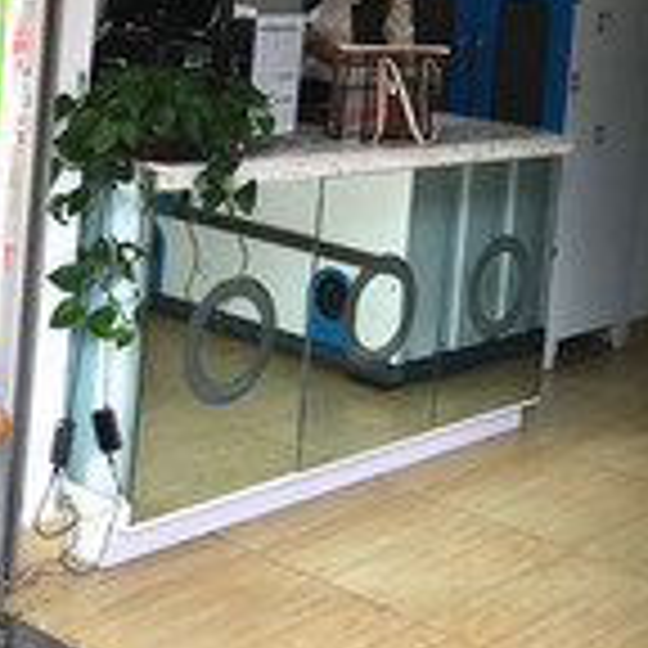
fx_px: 1504
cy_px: 4
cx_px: 482
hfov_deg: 24.1
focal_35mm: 71
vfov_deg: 23.3
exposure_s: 1/50
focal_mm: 4.15
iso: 32
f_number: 2.2
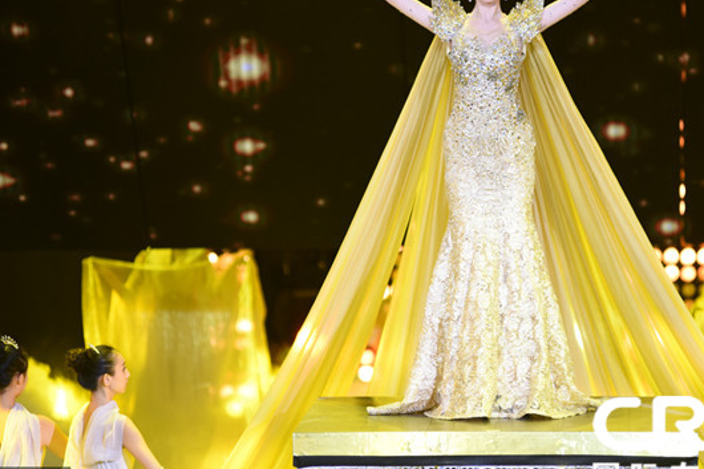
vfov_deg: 5.2
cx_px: 424
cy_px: 186
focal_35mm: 264
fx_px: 5161
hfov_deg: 7.8
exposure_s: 1/400
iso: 1000
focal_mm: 200
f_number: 2.8
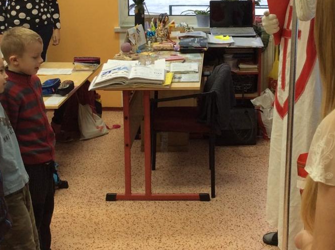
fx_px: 619
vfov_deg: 22.6
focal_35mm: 64
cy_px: 52
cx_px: 203
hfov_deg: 30.2
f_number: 2.4
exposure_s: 1/25
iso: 50
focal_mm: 3.3
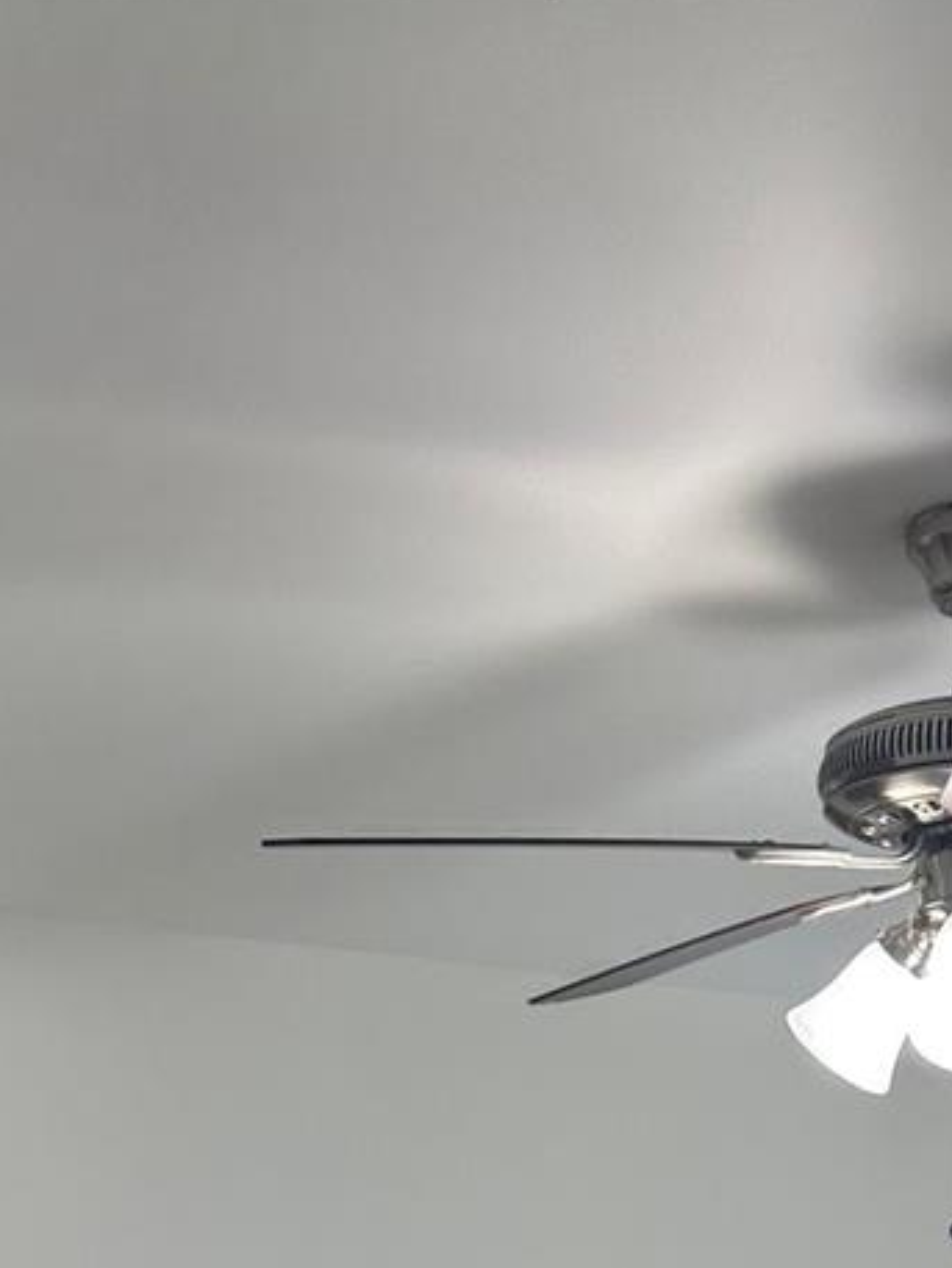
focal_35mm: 63
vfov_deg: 26.2
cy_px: 1645
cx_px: 661
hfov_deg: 23.2
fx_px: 2309
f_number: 1.78
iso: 80
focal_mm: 6.86
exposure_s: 1/183
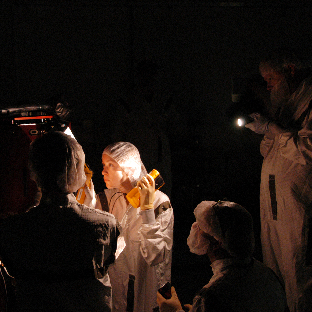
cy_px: 157
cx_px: 119
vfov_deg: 36.1
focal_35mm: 47
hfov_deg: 35.9
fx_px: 479
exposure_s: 1/4
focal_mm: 24
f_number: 4.5
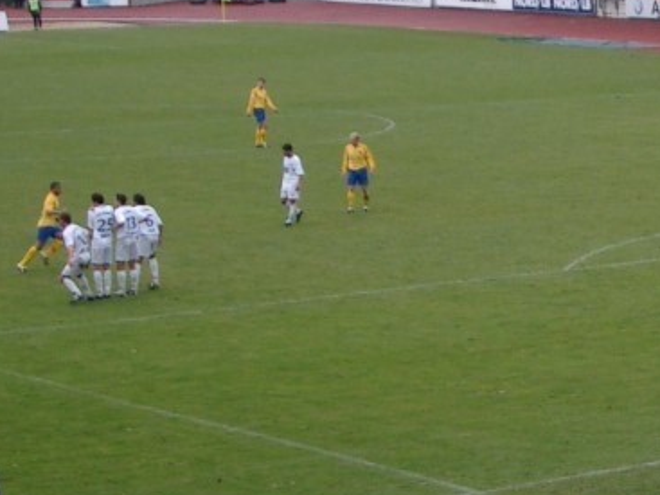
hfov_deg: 11.2
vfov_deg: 8.6
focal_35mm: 173
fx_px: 3297
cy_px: 232
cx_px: 856
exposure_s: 1/160
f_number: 3.4
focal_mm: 12.6
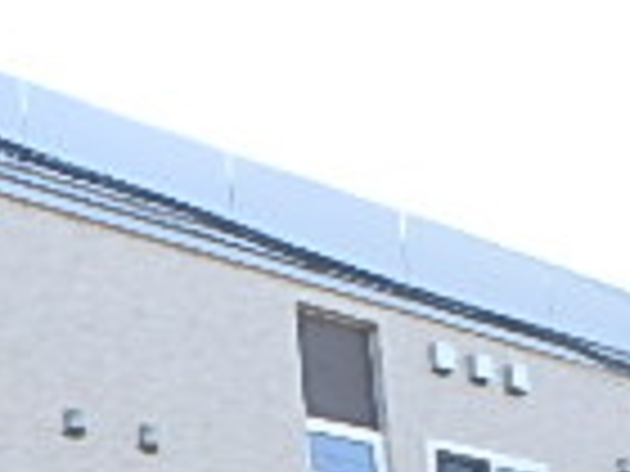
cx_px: 68
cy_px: 665
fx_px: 1747
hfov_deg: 20.1
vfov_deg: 14.5
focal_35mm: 96
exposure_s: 1/400
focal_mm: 3.7
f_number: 3.5
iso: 125
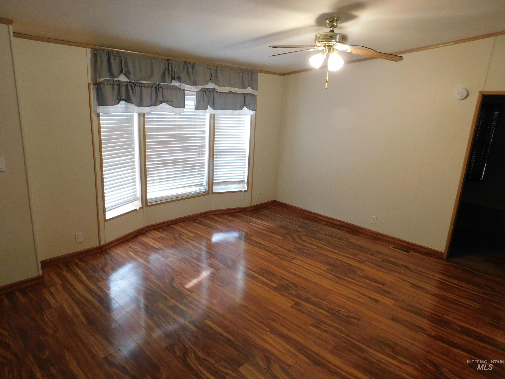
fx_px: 336
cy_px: 190
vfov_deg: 58.9
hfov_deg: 73.9
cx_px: 252
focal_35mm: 23
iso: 320
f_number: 3
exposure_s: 1/30
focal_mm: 4
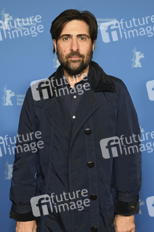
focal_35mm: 41
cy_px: 116
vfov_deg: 47.4
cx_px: 77
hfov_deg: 32.6
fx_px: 264
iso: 320
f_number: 2.8
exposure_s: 1/160
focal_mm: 41
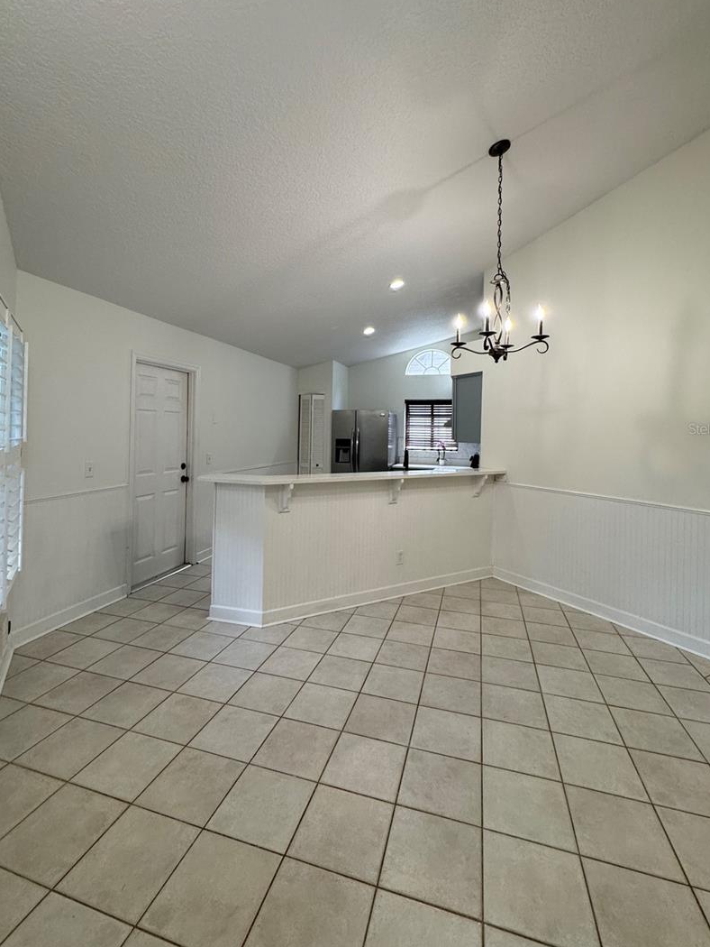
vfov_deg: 94.2
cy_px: 428
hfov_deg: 78.1
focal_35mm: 16
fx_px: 437
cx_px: 347
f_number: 2.2
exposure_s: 1/120
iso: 250
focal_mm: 2.22
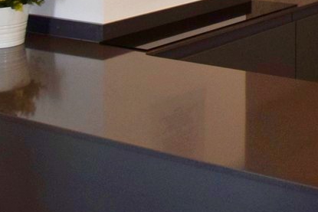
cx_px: 539
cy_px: -162
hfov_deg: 20.8
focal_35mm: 74
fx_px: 654
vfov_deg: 15.9
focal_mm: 10
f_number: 5.6
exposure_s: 1/125
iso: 800
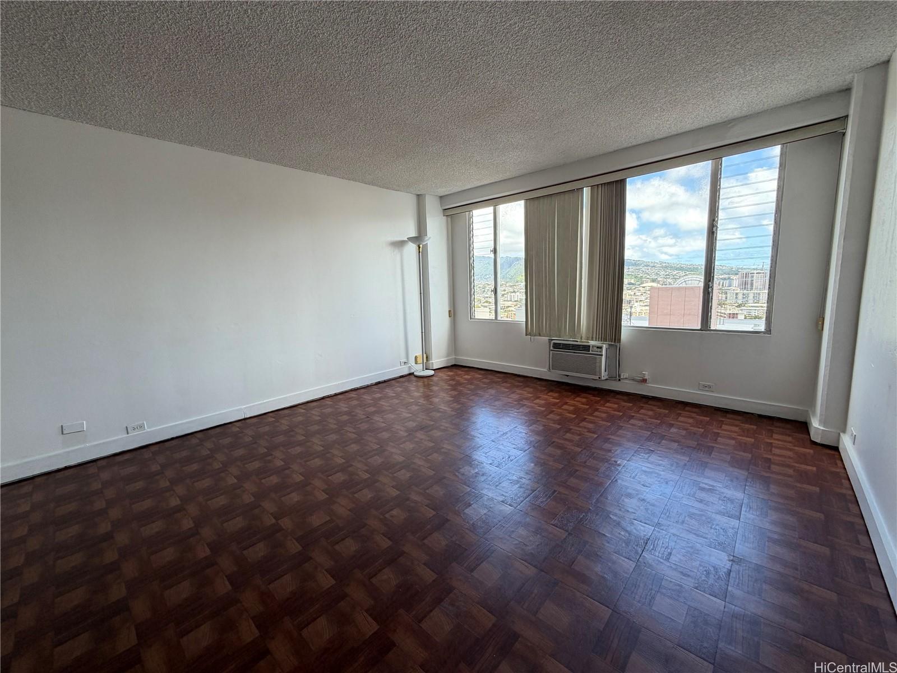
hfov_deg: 102.1
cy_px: 336
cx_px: 448
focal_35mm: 14
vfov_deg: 85.7
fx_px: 363
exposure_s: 1/121
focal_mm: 2.22
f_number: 2.2
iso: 64
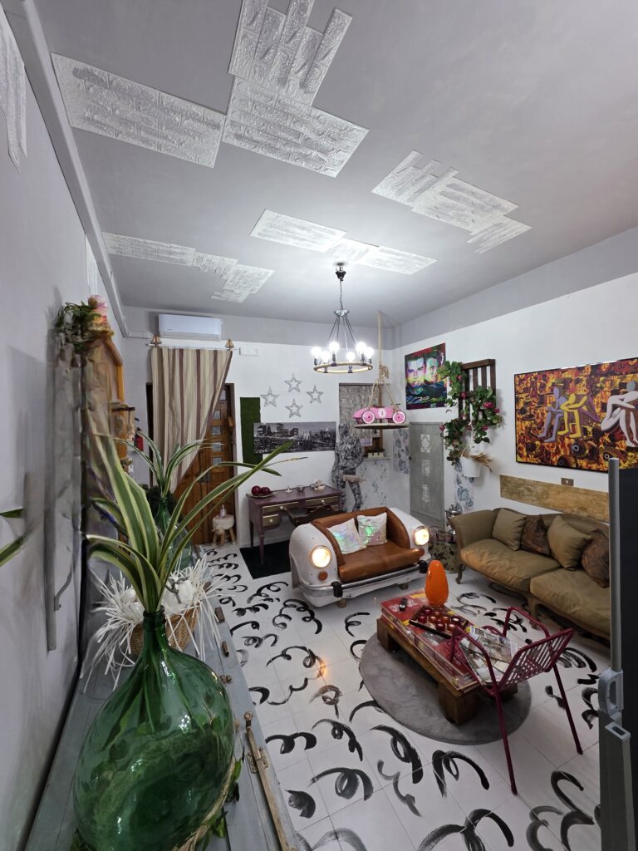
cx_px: 319
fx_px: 319
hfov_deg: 89.9
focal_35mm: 13
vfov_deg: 106.2
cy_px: 426
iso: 125
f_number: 1.9
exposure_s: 1/101
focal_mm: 2.2
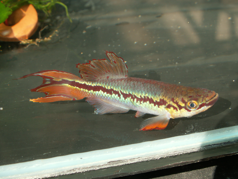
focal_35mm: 62
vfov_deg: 23.7
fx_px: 426
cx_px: 119
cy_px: 90
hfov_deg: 31.2
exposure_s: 1/60
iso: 50
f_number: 4
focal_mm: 10.28
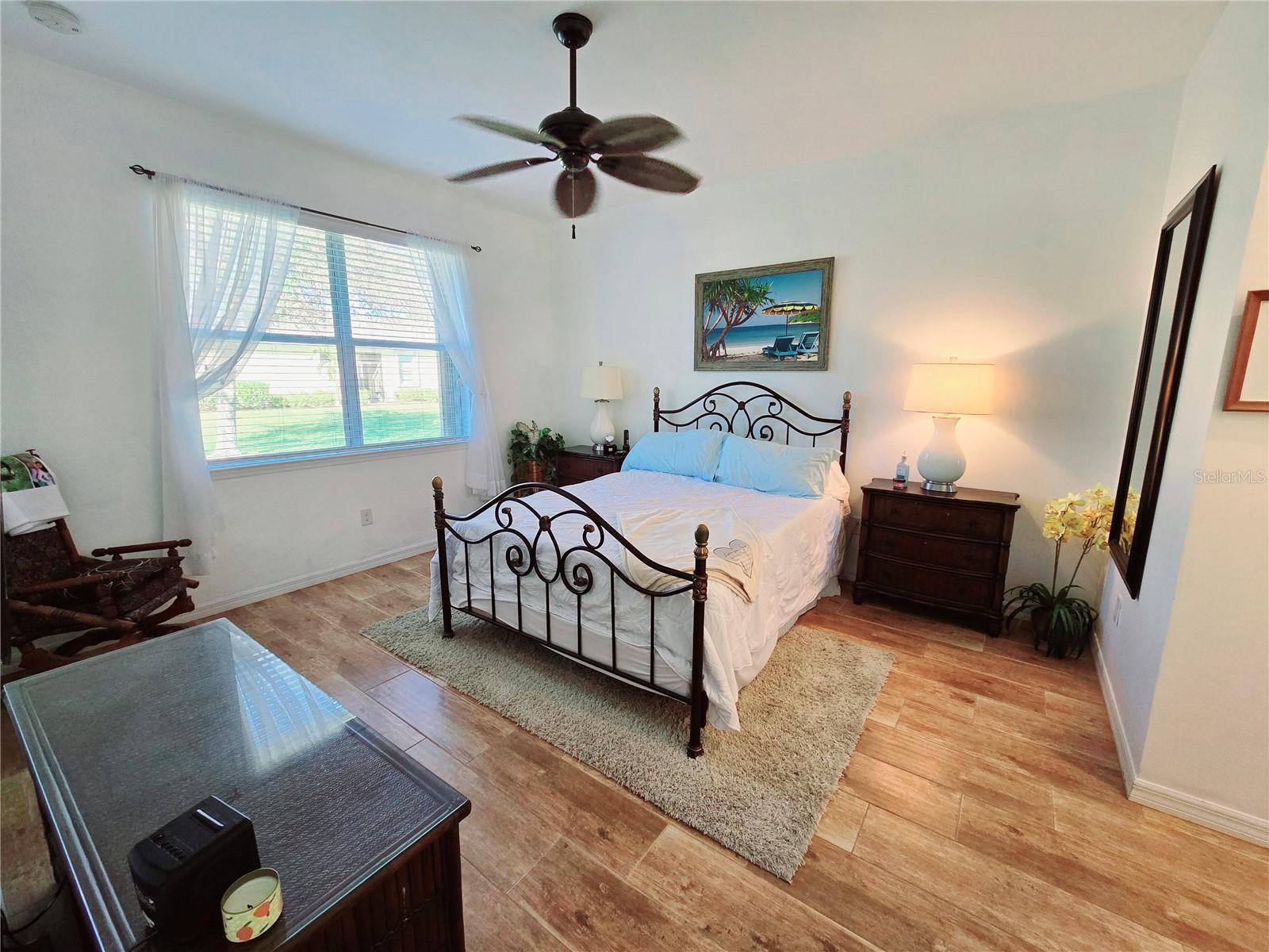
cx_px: 634
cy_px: 476
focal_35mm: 13
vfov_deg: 89.9
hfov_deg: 106.2
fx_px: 477
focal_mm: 2.2
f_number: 2.2
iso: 100
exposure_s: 1/60.2
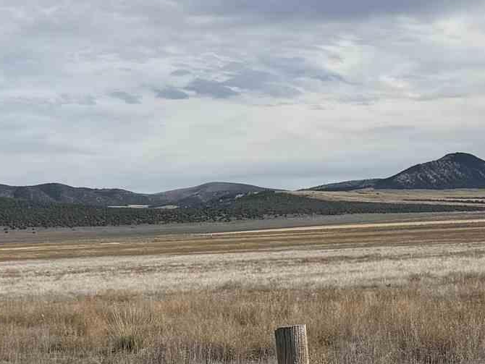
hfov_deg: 17.7
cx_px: 85
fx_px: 1542
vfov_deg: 13.4
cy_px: 266
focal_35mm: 110
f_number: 1.78
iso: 80
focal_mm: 6.76
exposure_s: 1/7353
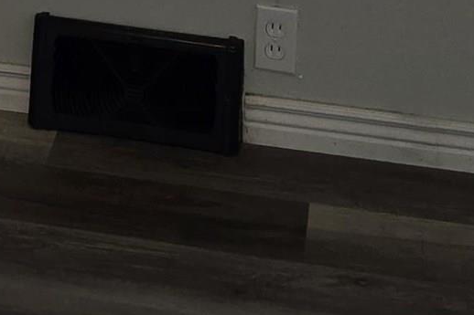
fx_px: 1869
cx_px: -128
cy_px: -486
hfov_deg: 13.9
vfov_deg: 8.6
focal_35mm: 142
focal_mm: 5.4
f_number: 1.8
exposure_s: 1/60
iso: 50
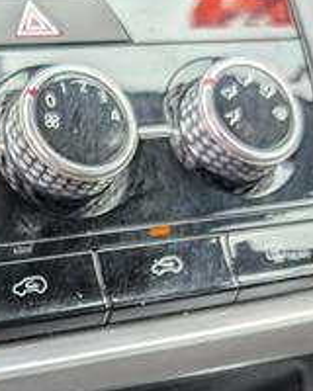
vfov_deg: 24.4
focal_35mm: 75
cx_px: 6
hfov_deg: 19.9
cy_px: 381
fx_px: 868
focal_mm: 6.9
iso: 24
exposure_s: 1/149
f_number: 1.68
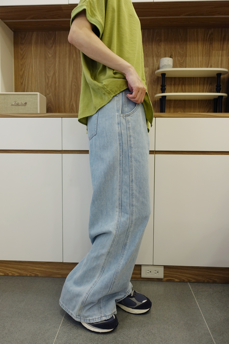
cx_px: 114
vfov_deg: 73.7
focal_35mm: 24
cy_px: 172
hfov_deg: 53.1
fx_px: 229
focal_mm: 8.8
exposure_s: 1/125
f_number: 1.8
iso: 200
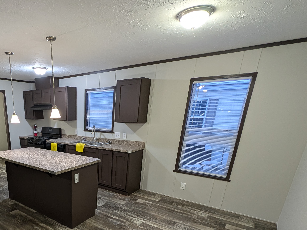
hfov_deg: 73.2
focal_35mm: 21
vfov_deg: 59.0
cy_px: 181
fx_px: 186
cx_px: 75
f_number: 1.95
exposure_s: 1/24
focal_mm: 2.23
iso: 132
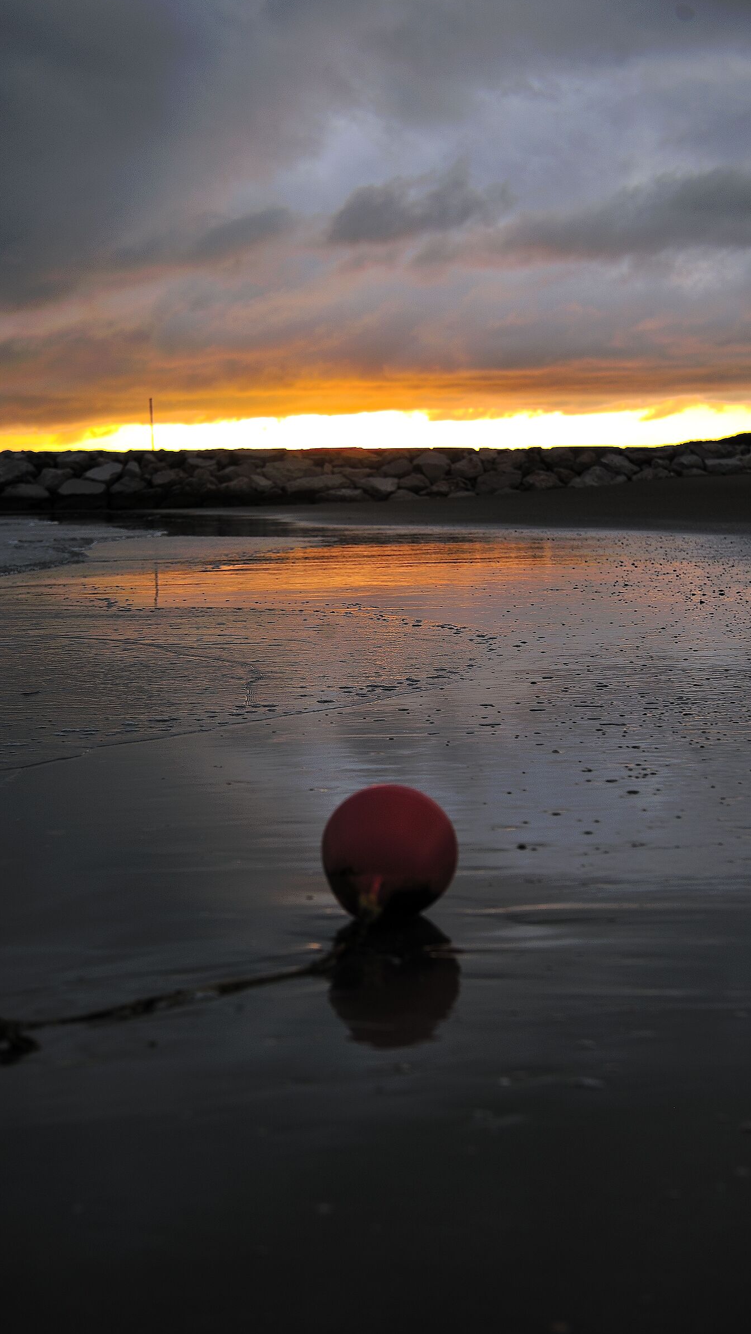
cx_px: 340
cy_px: 668
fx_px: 2619
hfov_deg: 16.3
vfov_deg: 28.6
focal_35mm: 74
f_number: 5
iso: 100
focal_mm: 70
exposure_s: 1/100
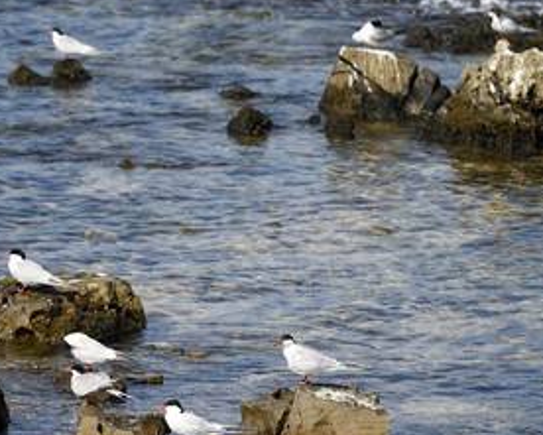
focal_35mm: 286
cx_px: 340
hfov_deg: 6.8
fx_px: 4598
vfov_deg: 5.4
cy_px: 226
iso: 200
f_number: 7.1
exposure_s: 1/640
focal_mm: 200
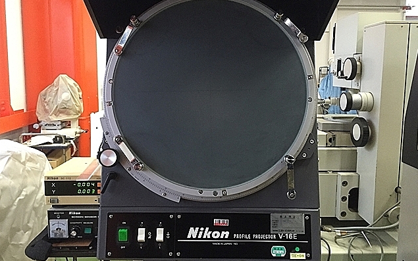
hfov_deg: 61.2
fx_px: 353
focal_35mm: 31
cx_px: 209
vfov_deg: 40.5
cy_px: 113
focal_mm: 4.15
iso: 250
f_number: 2.2
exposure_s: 1/30
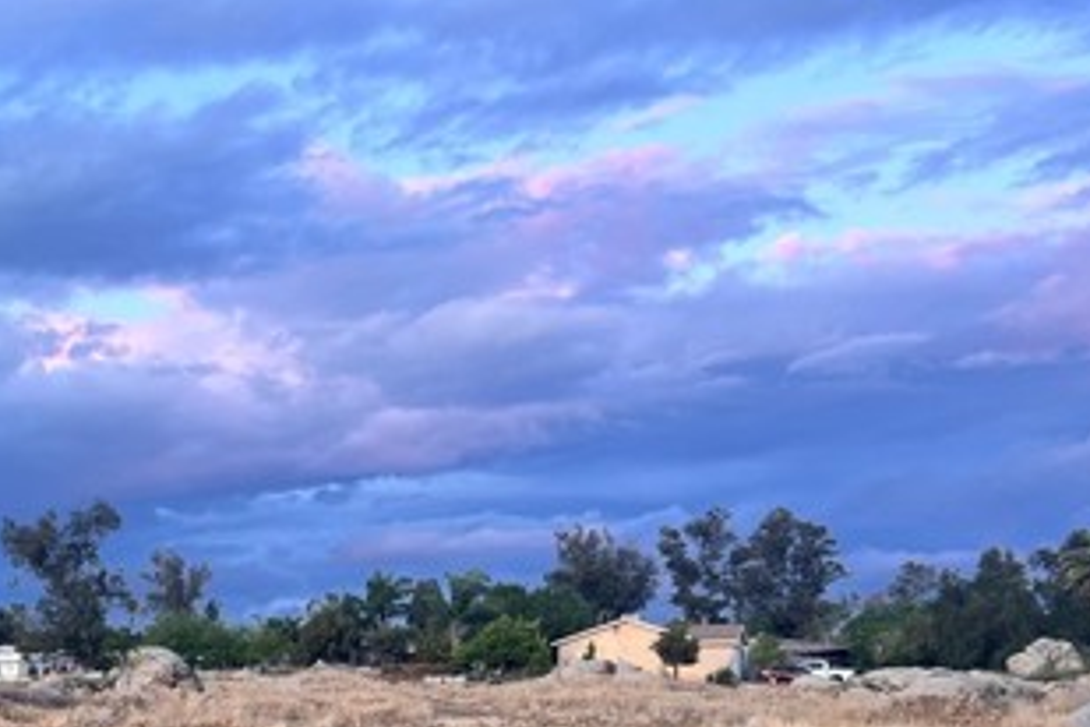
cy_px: 783
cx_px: 155
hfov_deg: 34.1
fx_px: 1695
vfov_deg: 22.9
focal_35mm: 56
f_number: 1.5
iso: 80
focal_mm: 5.7
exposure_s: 1/121
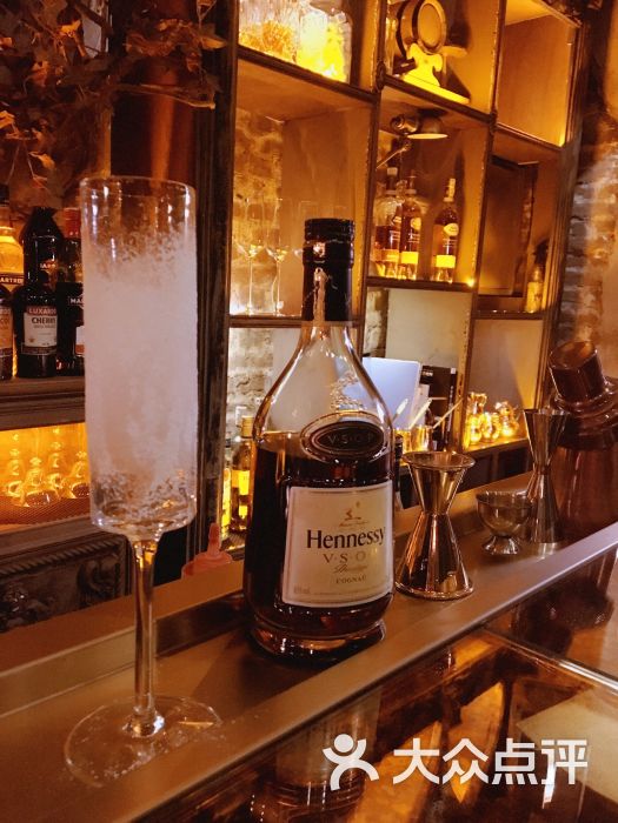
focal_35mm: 29
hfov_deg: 48.2
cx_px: 309
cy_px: 412
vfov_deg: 61.7
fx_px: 690
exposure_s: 1/17
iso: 640
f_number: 2.2
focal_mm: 4.15
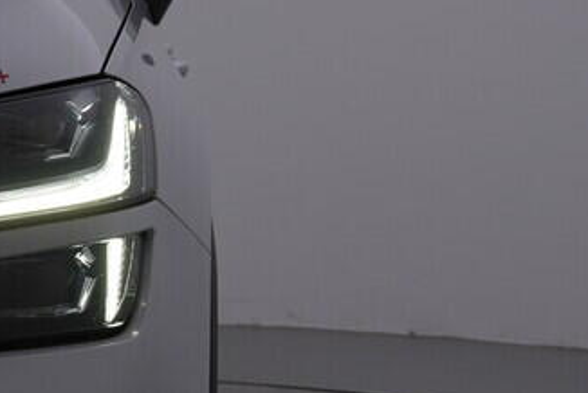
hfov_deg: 18.1
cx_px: 240
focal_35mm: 113
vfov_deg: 12.1
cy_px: 284
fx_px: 1847
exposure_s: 1/200
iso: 125
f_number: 6.3
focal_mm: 24
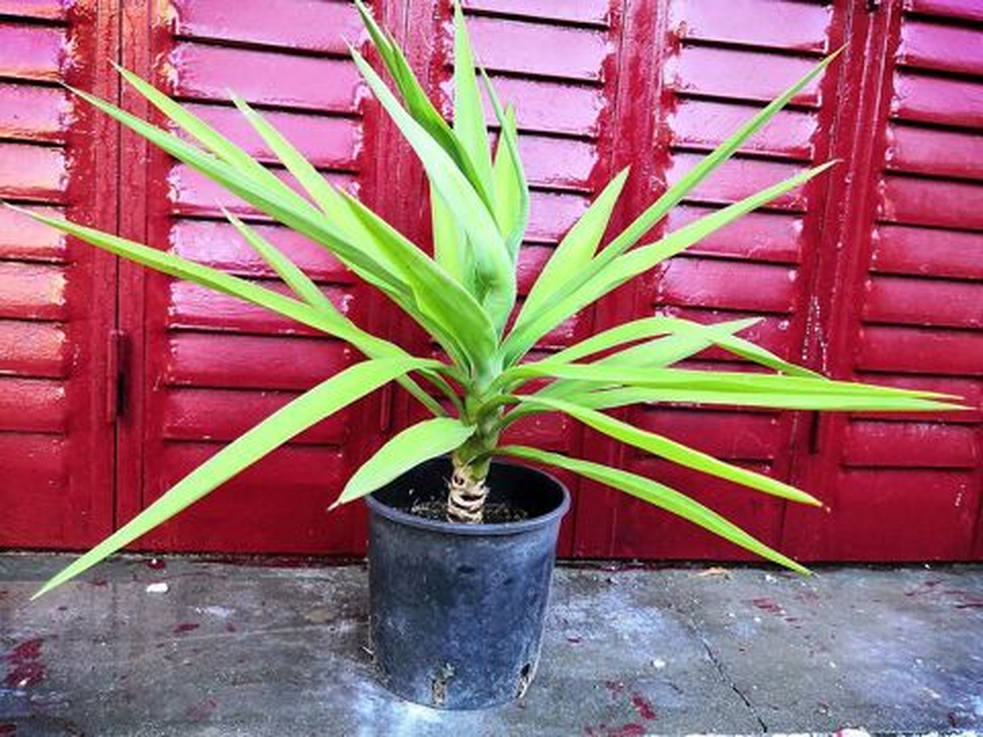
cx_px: 492
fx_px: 767
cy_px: 368
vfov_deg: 51.4
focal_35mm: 27
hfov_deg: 65.3
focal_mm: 3.95
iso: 250
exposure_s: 1/50
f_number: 1.8
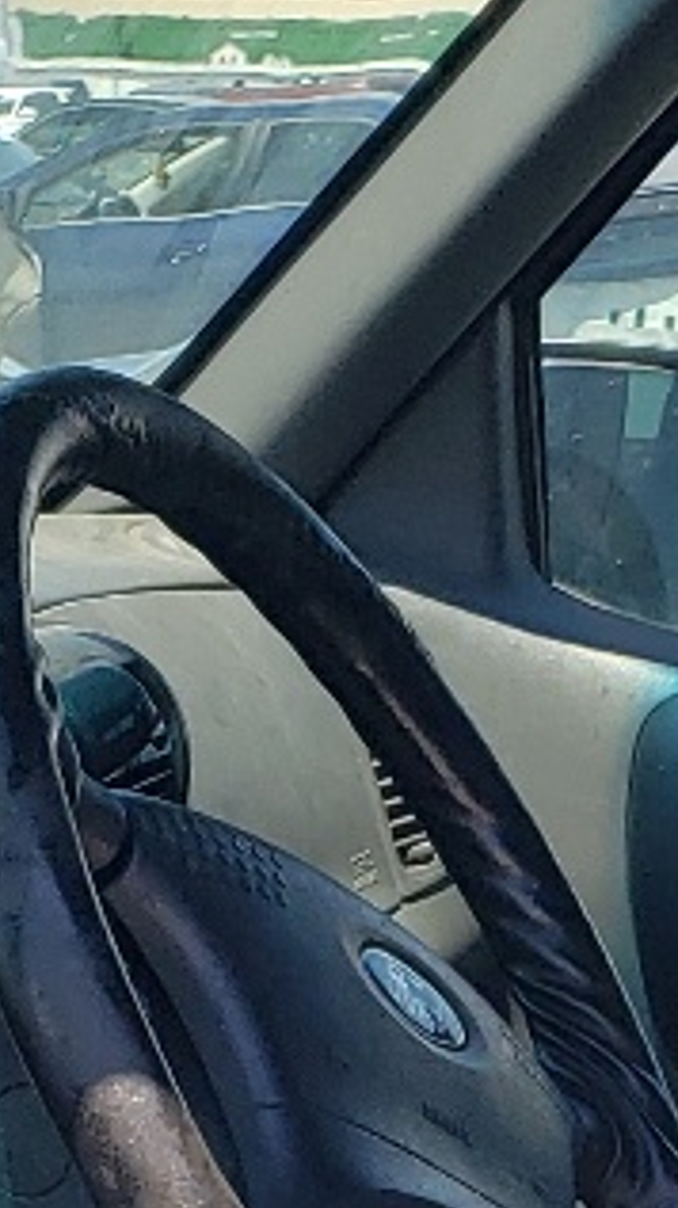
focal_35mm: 143
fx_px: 4576
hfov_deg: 8.3
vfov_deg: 14.1
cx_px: 899
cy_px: 1764
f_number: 1.5
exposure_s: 1/1250
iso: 50
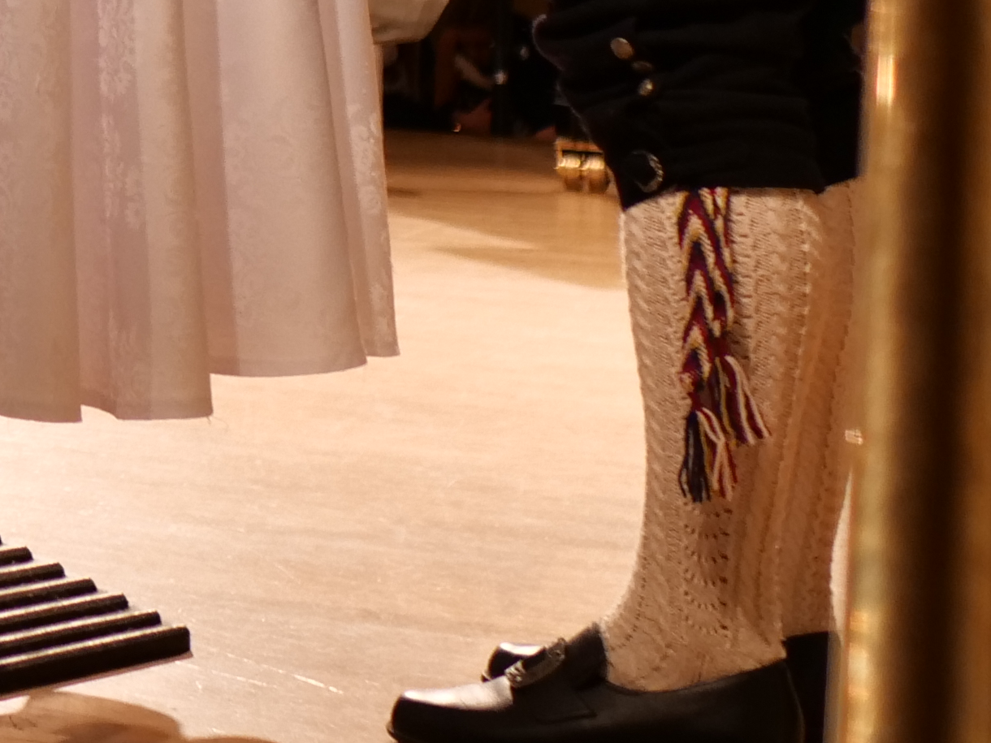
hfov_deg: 12.8
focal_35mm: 136
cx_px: -960
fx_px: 3893
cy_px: -732
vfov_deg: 10.1
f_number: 1.4
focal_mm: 16
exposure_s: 1/60
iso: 500
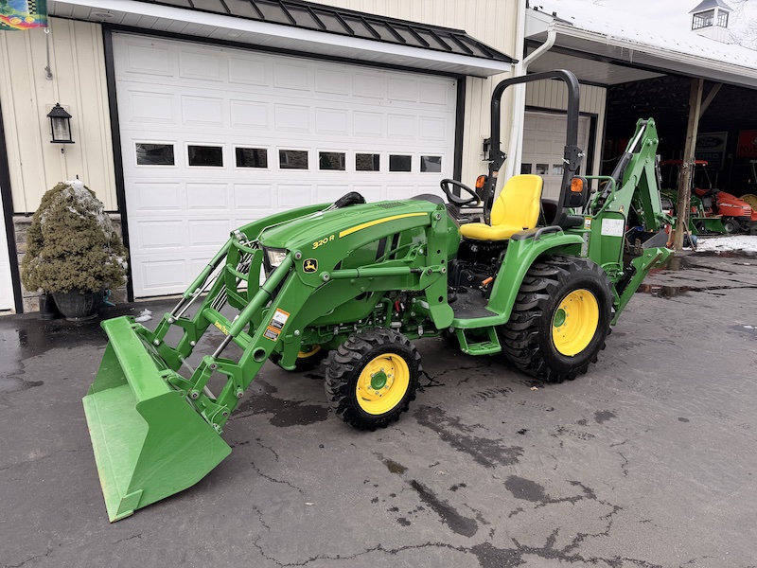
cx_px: 378
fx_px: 525
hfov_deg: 71.6
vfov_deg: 56.8
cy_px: 284
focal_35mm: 24
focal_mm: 6.76
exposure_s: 1/2445
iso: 80
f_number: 1.78
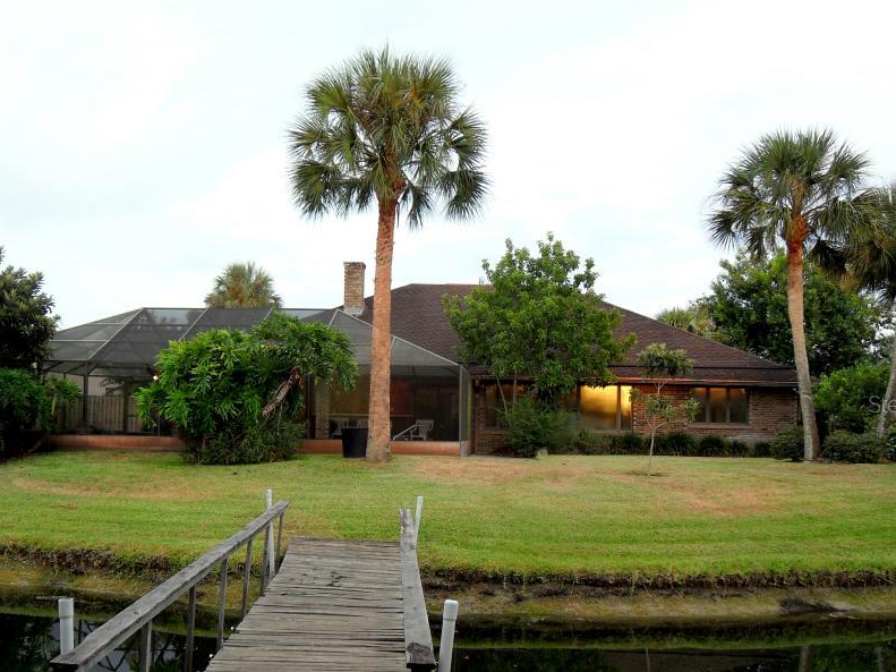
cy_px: 403
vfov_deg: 32.8
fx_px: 1139
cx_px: 395
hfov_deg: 42.9
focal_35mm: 44
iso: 80
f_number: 3.6
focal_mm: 6
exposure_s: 1/45
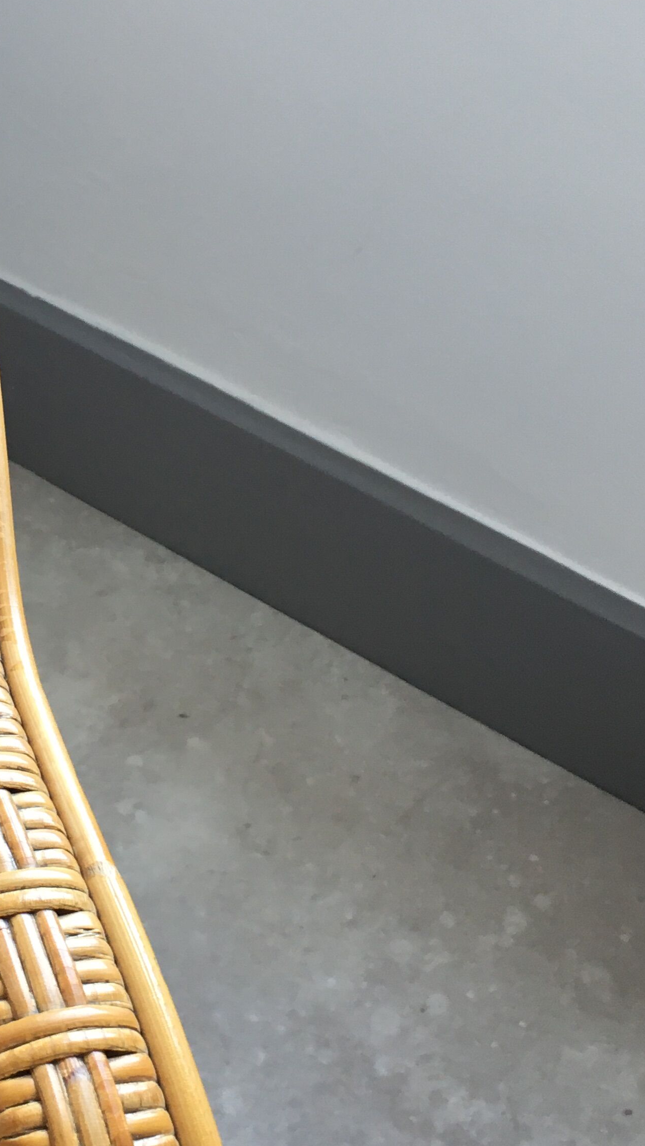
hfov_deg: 21.0
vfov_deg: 37.2
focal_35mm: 56
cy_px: 614
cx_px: 71
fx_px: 1702
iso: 80
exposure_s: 1/33
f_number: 2.2
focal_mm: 4.15
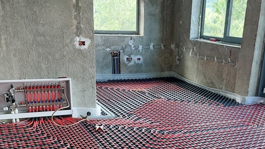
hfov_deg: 39.1
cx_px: 152
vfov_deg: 21.3
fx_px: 372
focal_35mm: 53
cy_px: 169
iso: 100
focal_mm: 5.23
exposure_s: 1/60
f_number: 1.8
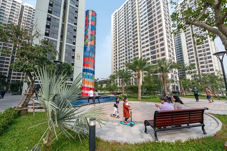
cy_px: 76
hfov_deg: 104.3
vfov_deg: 81.2
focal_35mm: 14
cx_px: 114
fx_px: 88
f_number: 10
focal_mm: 14
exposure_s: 1/500
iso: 400
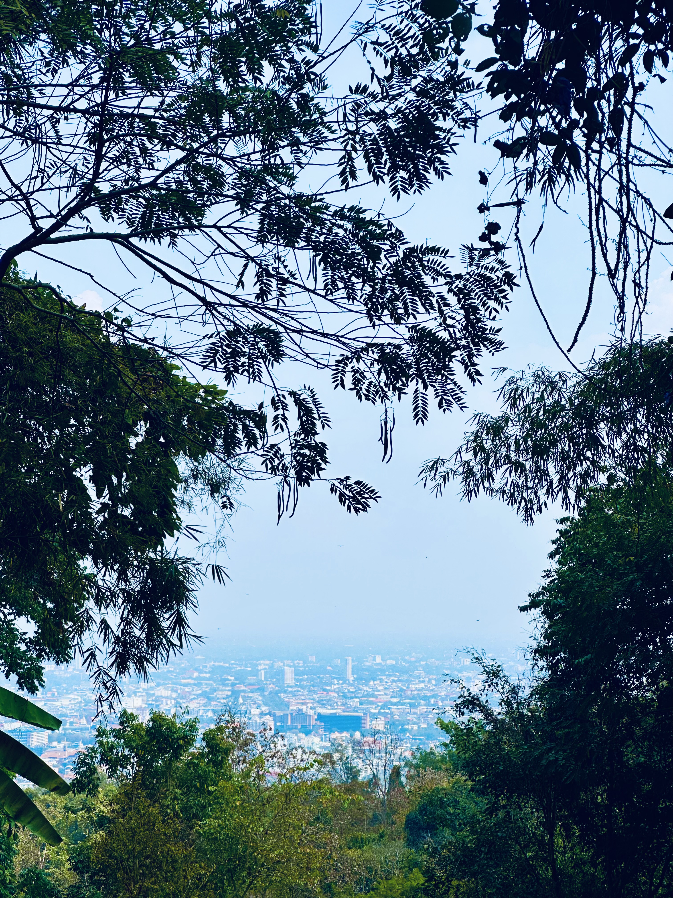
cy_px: 449
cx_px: 336
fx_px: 1996
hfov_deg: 19.1
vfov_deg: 25.3
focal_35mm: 77
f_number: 2.8
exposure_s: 1/803
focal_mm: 9
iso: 32
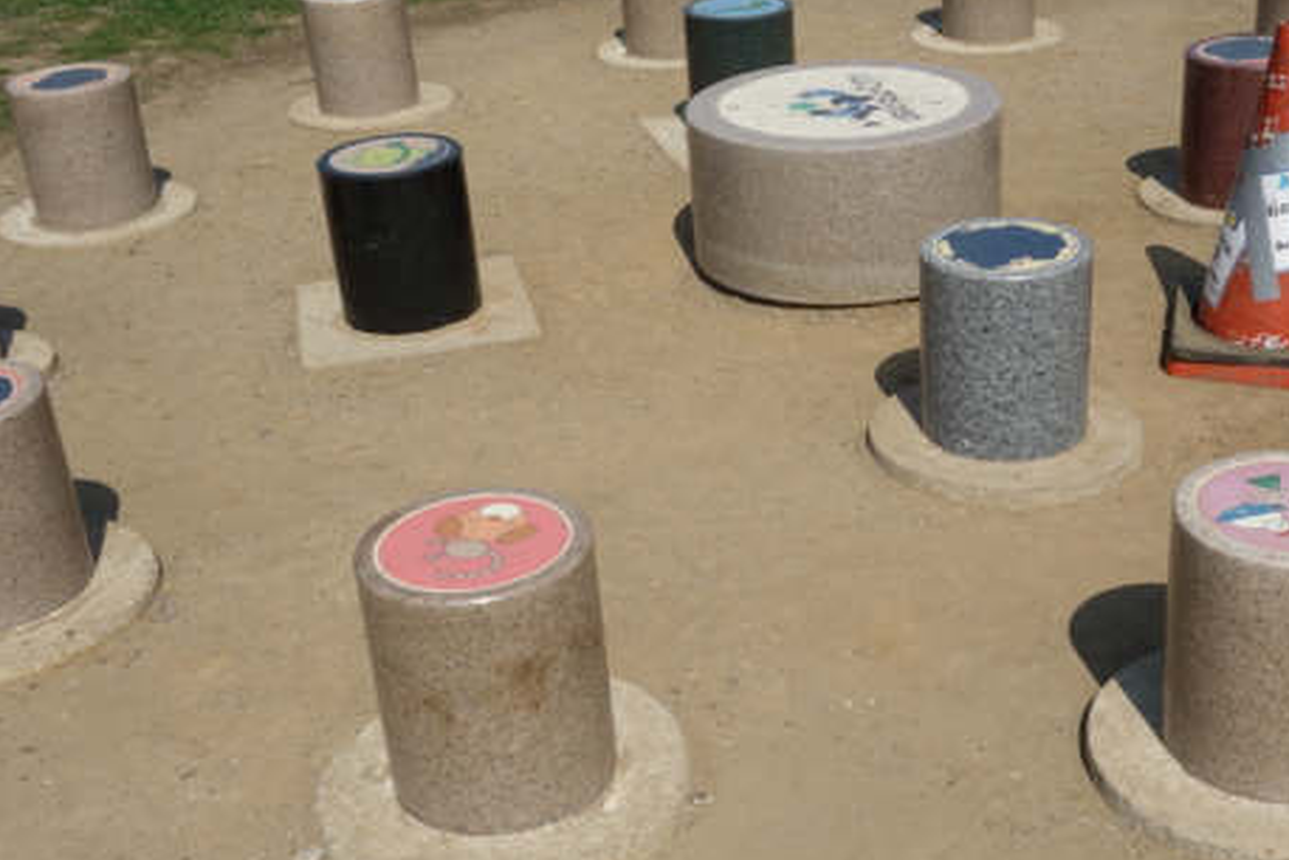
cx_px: 807
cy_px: 450
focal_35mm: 49
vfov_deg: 27.5
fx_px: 1755
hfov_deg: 40.1
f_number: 5.6
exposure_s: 1/800
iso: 125
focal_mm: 10.4
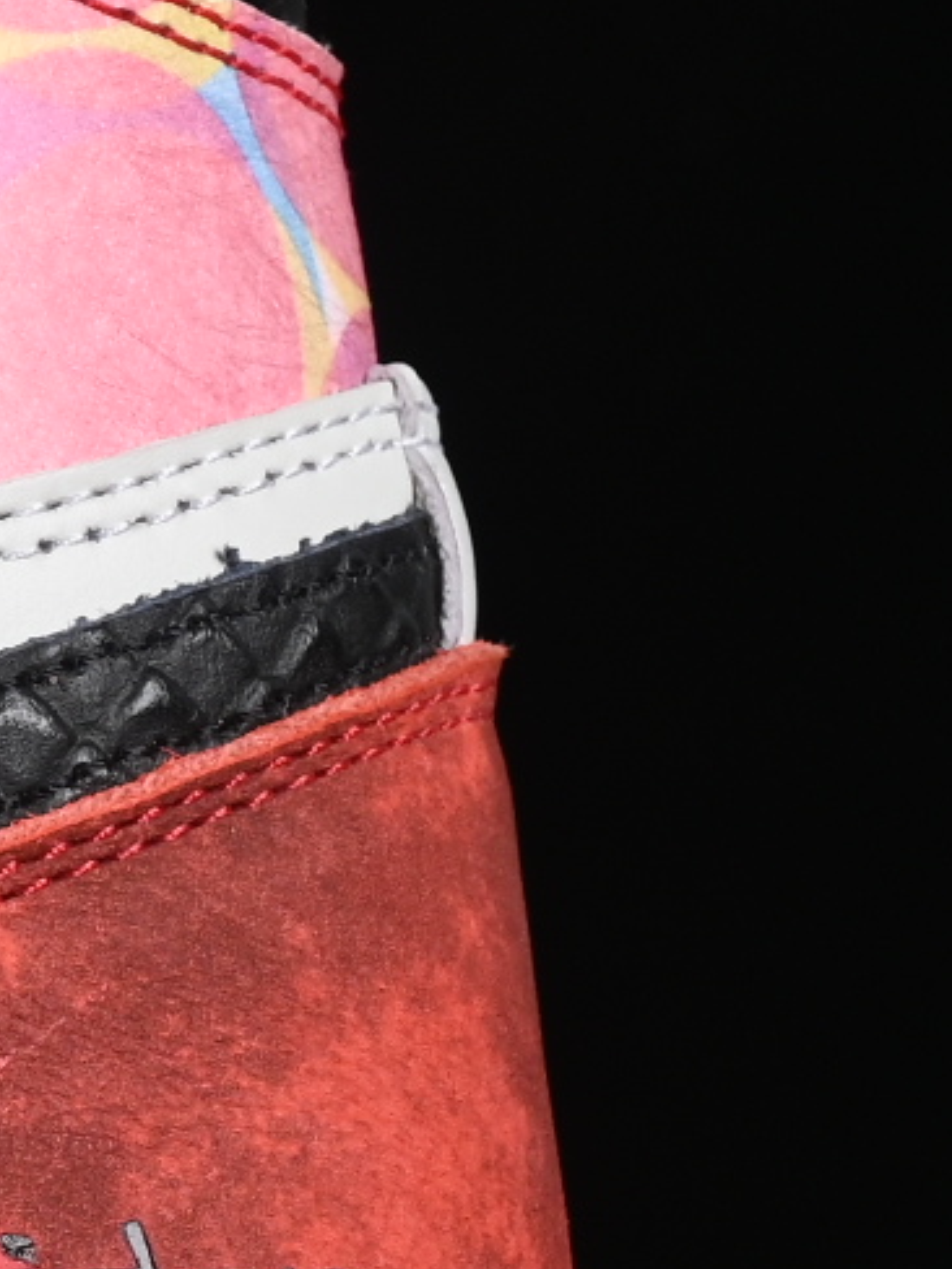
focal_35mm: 411
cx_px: -1888
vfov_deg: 4.8
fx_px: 15071
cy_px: 661
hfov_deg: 3.5
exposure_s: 1/80
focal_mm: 50
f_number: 7.1
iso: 160
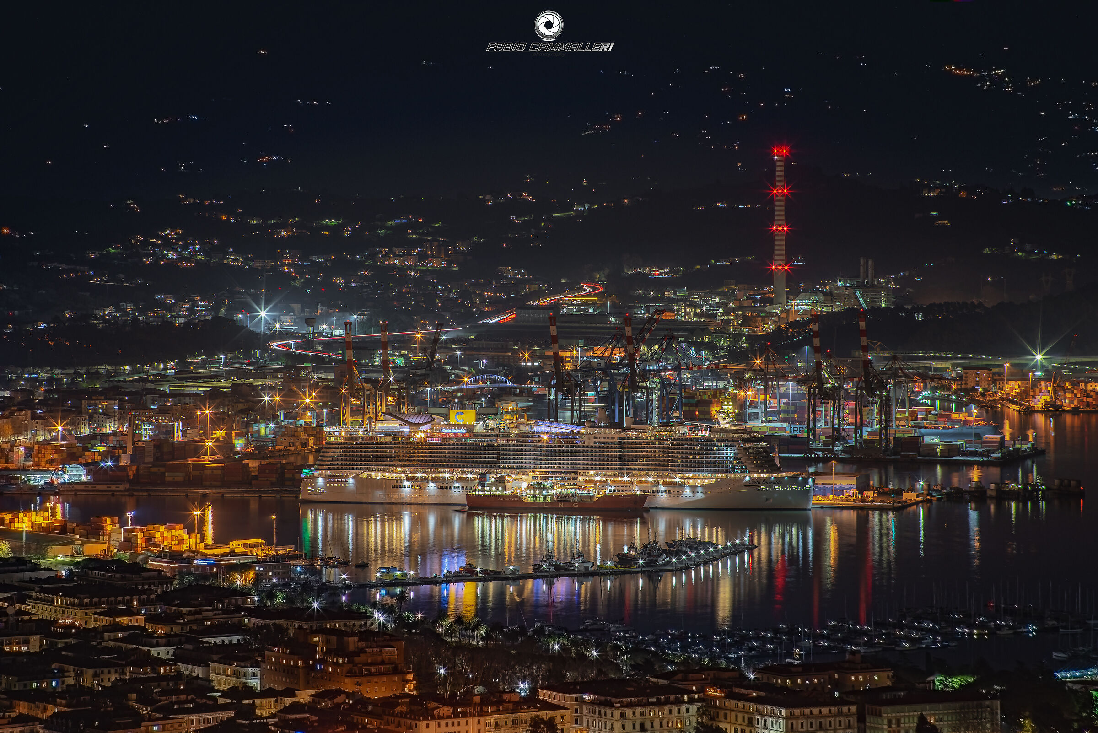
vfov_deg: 8.1
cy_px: 366
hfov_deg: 12.1
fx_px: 5187
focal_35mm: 170
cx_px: 549
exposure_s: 8
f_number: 11
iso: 100
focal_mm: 170
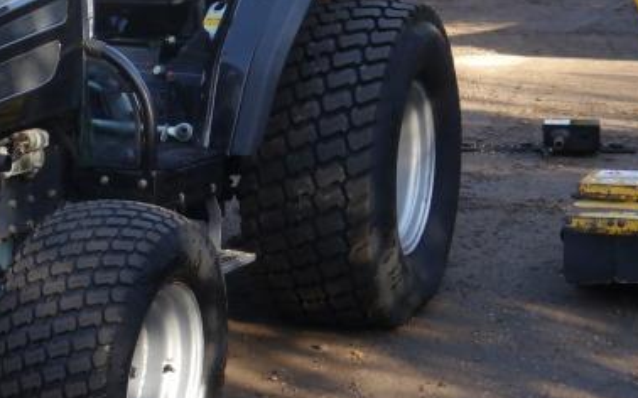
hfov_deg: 22.2
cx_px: 120
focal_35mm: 92
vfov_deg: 14.1
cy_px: 74
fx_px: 1599
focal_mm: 16
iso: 160
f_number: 4.5
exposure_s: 1/125
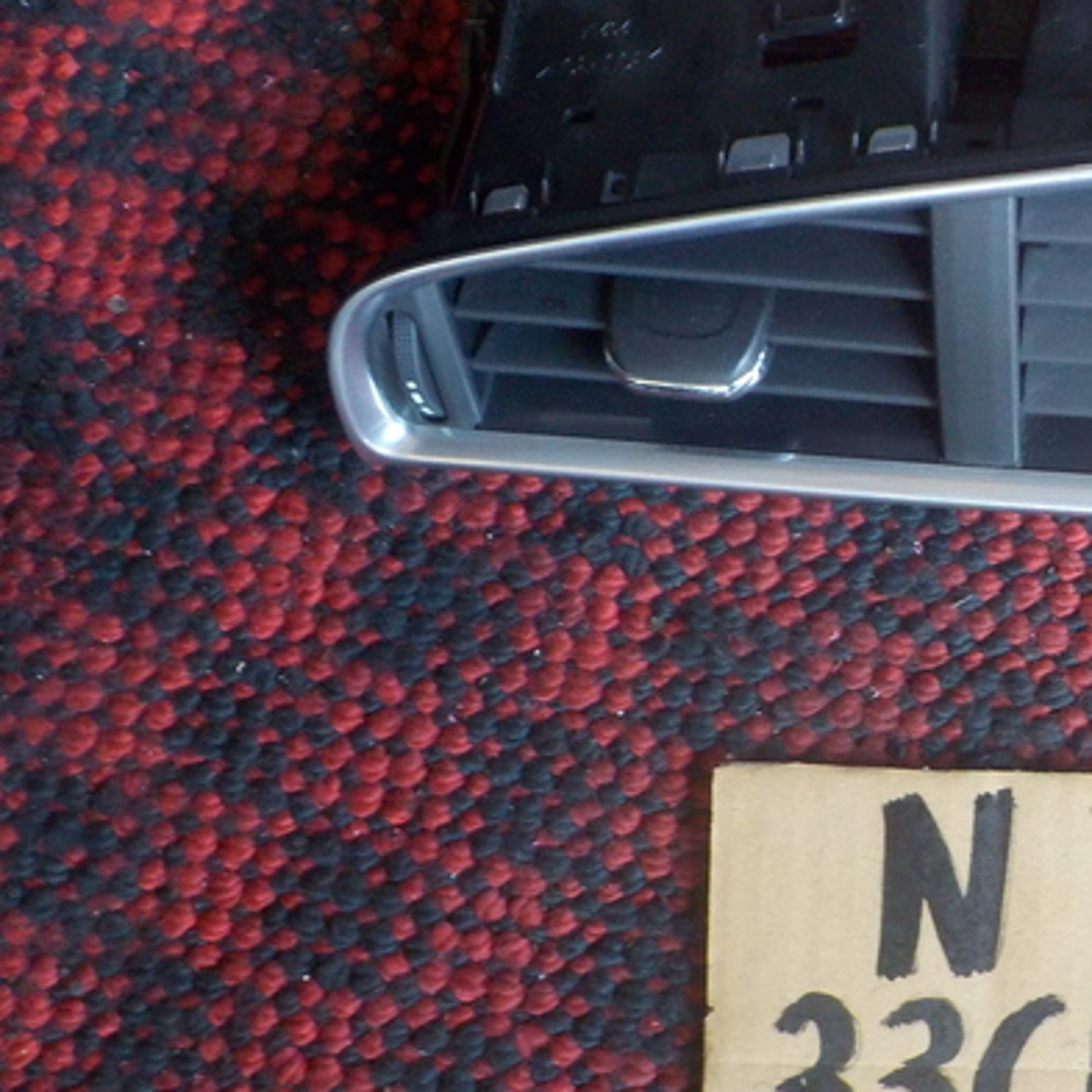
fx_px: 1927
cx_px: 1067
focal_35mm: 54
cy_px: 597
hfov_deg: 29.7
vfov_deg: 31.6
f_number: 3.3
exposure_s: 1/30
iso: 250
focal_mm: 4.1
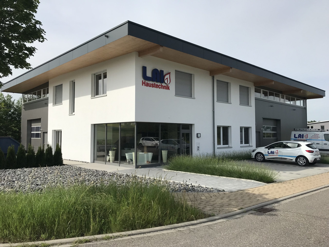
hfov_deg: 63.4
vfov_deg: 49.7
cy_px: 124
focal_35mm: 28
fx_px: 266
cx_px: 164
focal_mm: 3.99
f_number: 1.8
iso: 20
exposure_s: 1/3425
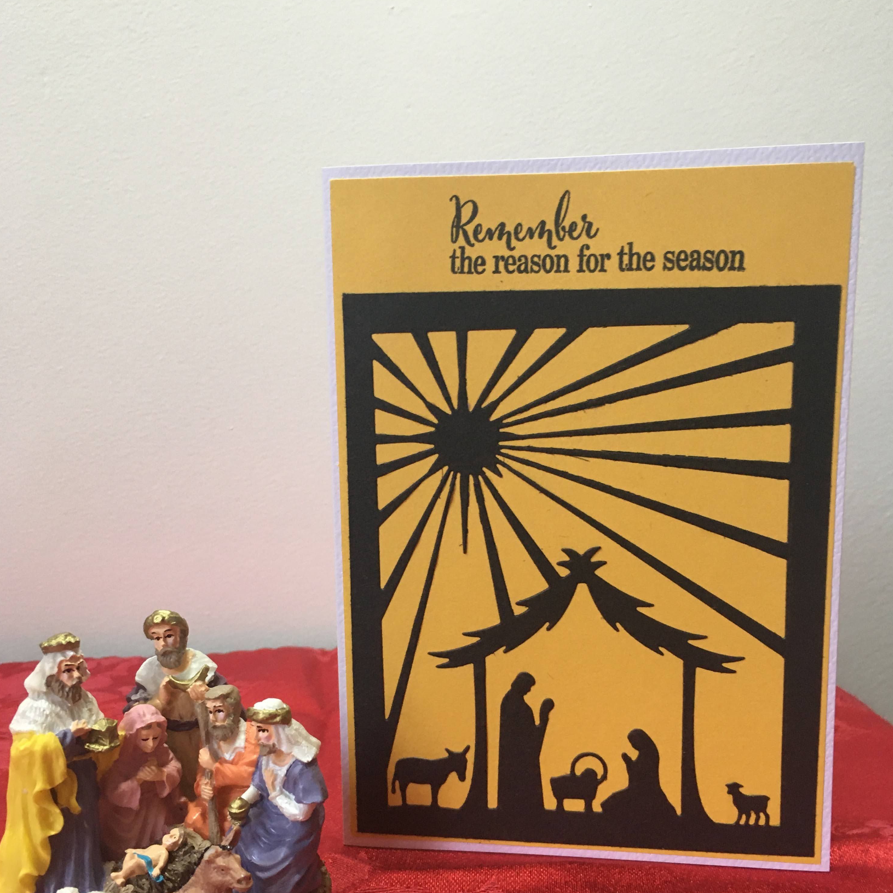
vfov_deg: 47.1
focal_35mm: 35
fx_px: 1022
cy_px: 514
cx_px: 440
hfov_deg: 47.2
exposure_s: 1/33
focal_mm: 4.15
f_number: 2.2
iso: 125
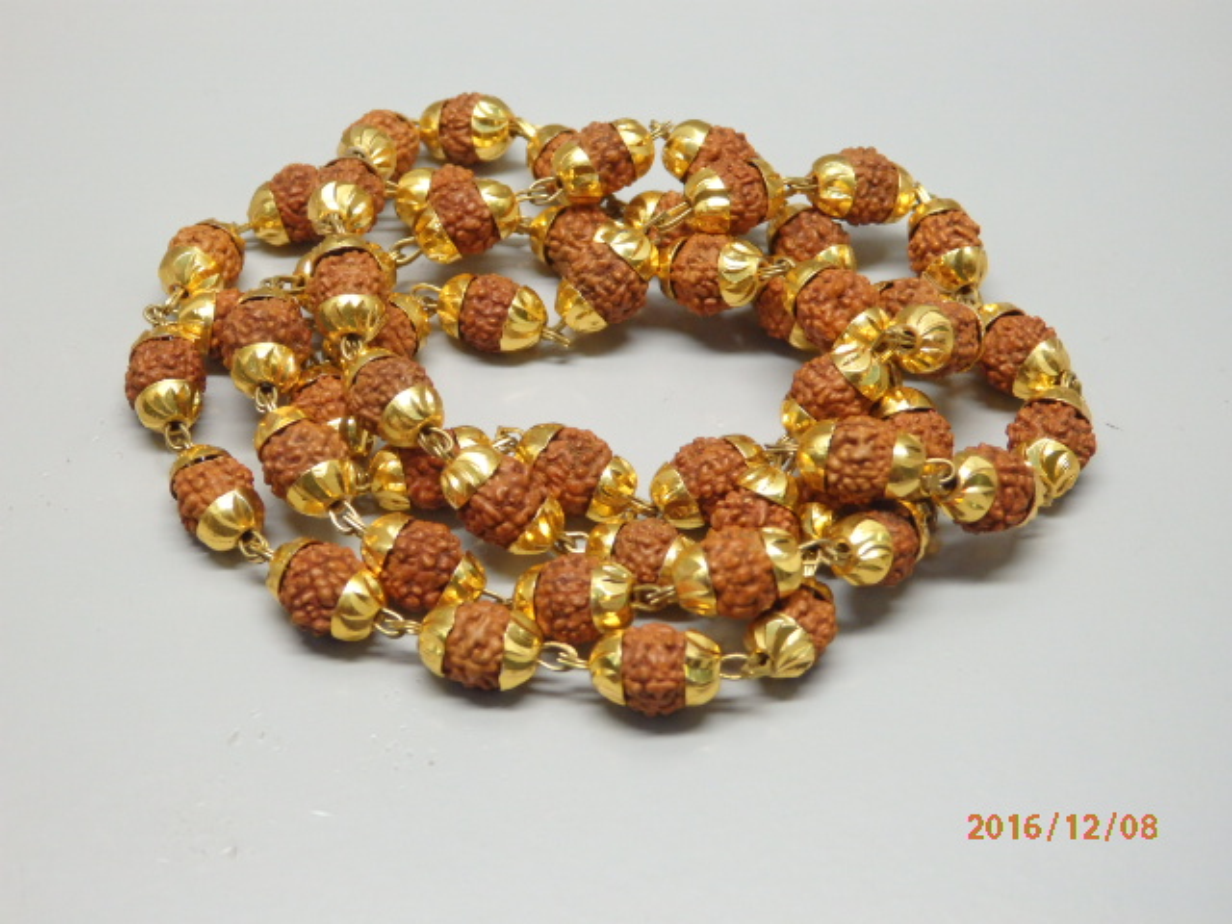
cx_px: 616
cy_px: 462
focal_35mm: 66
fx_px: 2349
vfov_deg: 22.3
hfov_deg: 29.4
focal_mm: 11.9
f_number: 4.4
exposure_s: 1/100
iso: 400
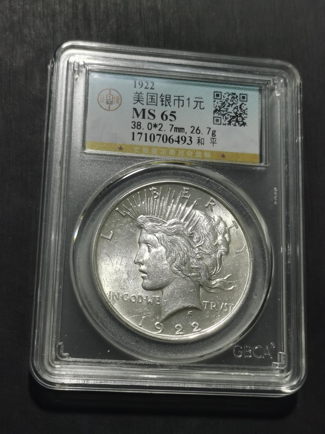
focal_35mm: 62
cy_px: 217
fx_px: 776
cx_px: 162
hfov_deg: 23.7
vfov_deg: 31.2
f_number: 1.8
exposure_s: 1/100
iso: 50
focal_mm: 5.58
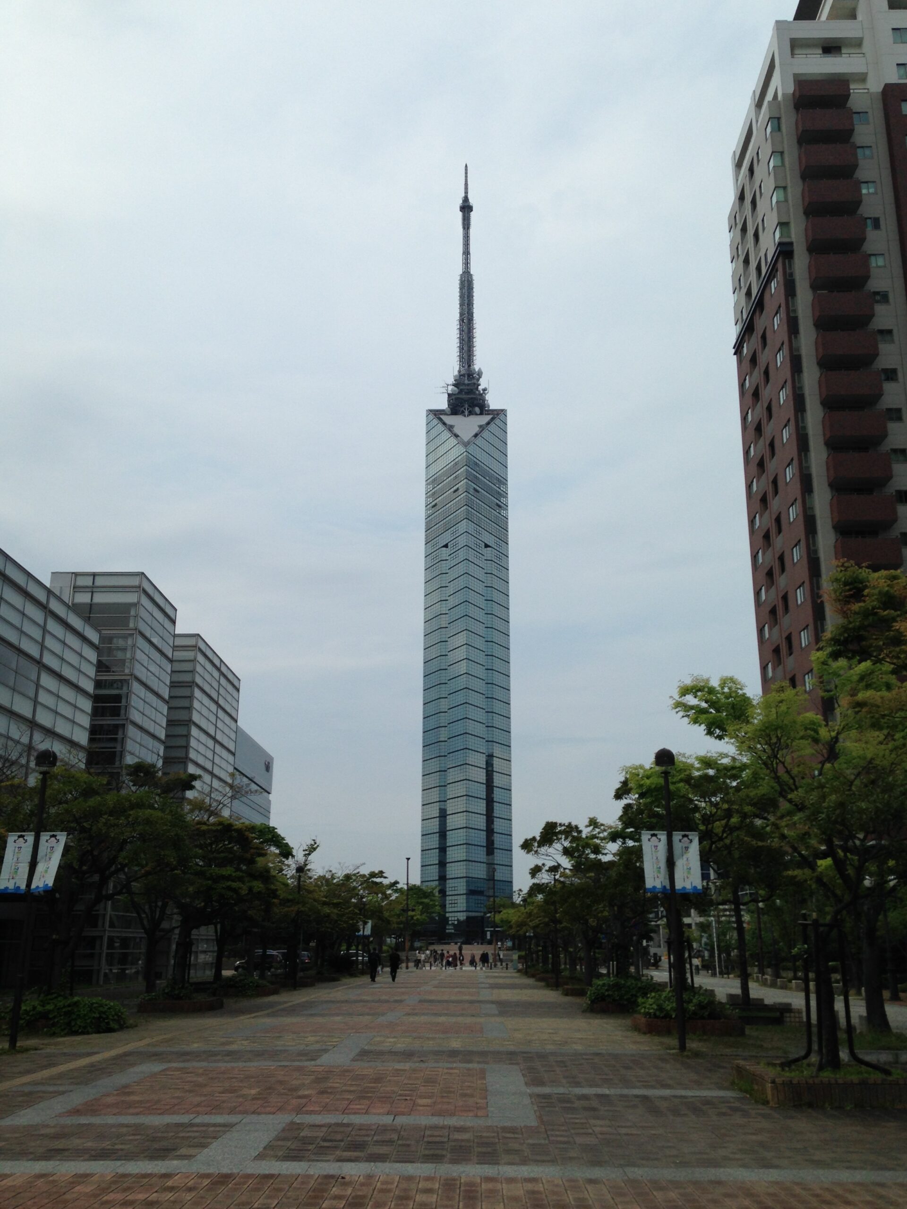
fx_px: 1153
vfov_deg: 55.4
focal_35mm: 33
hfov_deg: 42.9
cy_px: 604
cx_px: 454
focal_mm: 4.12
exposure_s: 1/2857
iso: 50
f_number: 2.4
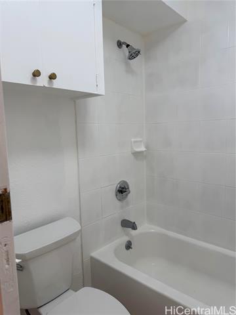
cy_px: 158
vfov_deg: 71.6
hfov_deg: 56.8
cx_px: 118
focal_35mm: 24
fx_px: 218
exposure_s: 1/140
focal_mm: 6.76
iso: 50
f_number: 1.78
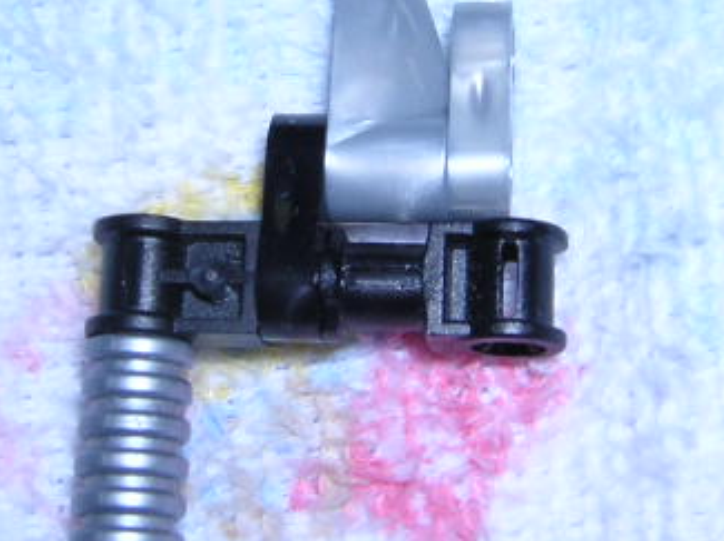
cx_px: 334
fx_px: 1483
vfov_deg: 20.6
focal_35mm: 71
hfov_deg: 27.4
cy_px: 174
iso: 100
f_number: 5.2
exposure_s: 1/60.1
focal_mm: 4.7
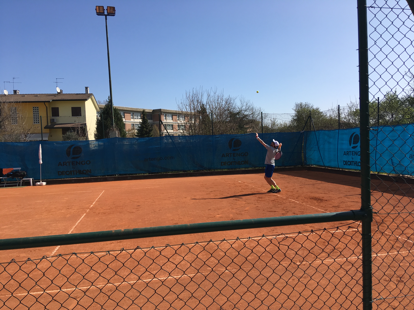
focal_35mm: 29
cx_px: 207
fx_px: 347
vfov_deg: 48.2
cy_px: 155
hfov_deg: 61.7
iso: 25
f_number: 2.2
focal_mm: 4.15
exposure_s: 1/1789
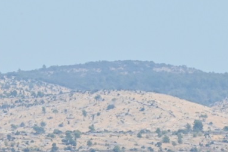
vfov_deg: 1.2
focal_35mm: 1179
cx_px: 106
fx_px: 7469
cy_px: 281
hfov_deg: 1.7
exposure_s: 1/320
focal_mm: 300
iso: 1250
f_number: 29
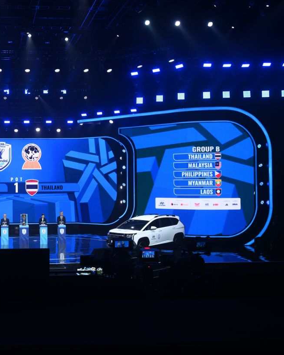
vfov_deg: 27.9
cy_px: 177
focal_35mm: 68
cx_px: 20
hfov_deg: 21.9
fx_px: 714
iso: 1600
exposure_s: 1/200
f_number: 5
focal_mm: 48
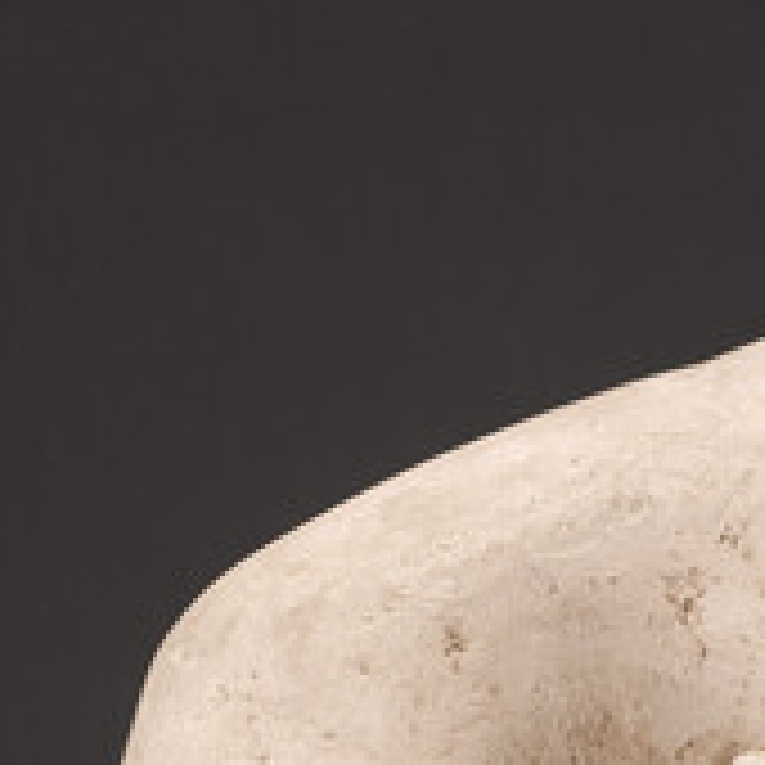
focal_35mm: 223
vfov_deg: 7.6
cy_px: 1456
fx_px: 5576
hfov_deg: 7.8
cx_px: 945
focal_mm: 80
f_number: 13
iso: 64
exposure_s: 1/125
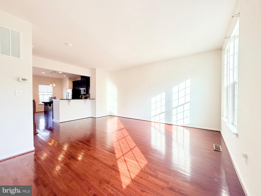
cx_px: 130
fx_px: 106
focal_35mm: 14
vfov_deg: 85.7
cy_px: 98
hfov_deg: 102.1
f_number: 2.2
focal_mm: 2.22
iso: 80
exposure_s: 1/121
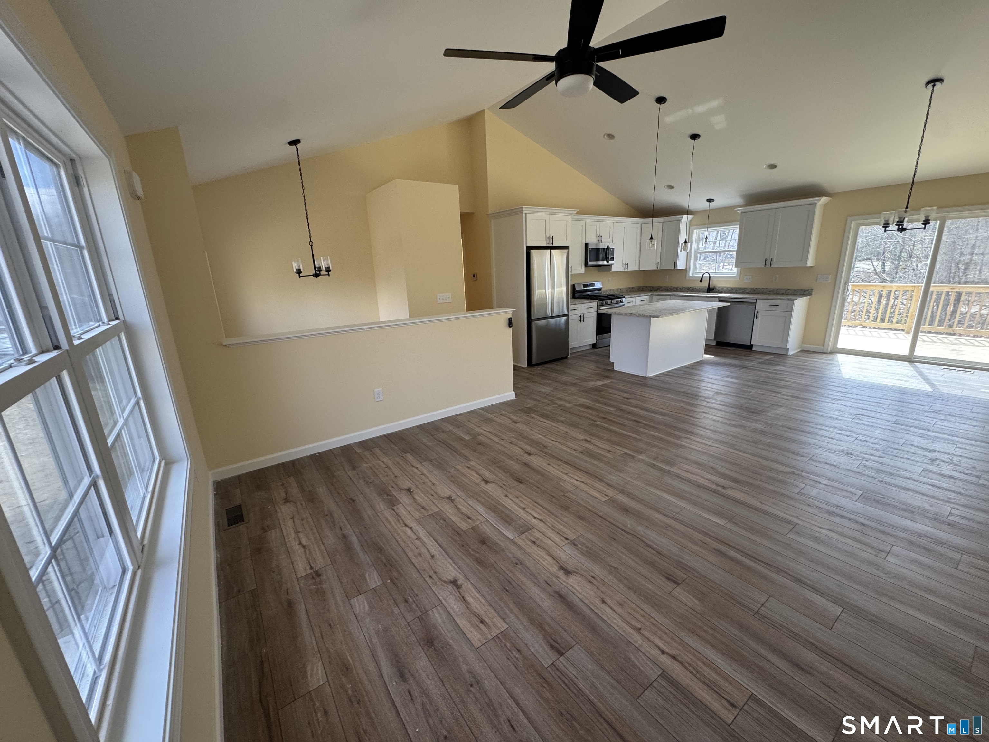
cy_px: 371
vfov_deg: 85.7
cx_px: 494
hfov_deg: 102.1
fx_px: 400
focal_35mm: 14
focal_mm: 2.22
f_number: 2.2
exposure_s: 1/120
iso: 160
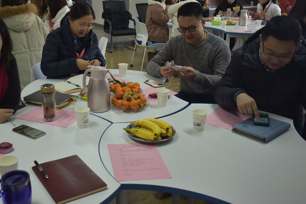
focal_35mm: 41
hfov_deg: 47.1
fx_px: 349
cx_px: 119
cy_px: 83
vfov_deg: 32.6
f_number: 3.8
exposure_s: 1/60
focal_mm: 22
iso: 400
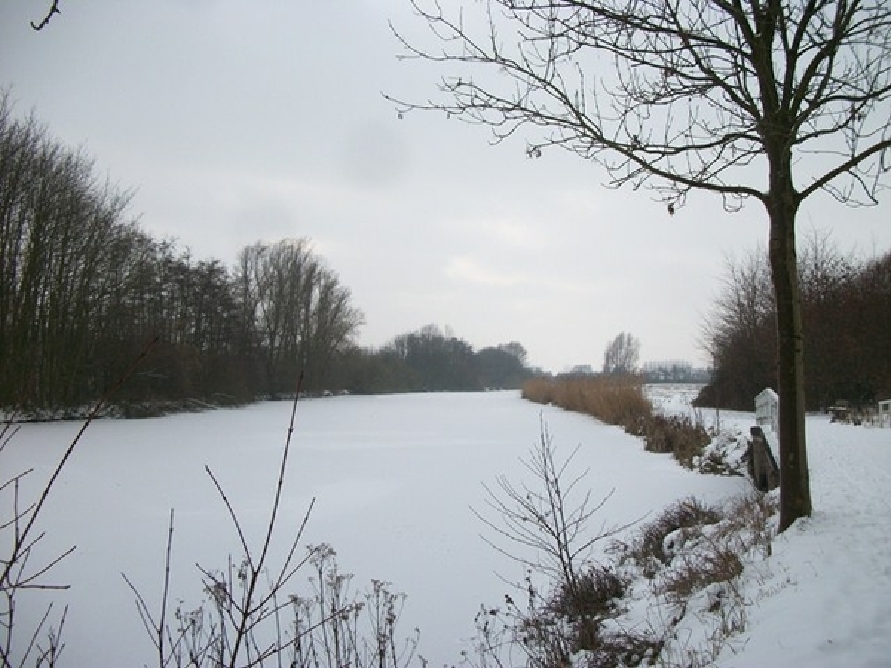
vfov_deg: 44.2
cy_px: 334
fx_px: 824
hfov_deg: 56.8
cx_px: 446
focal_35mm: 32
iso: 80
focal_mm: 5.7
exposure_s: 1/100
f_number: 8.8
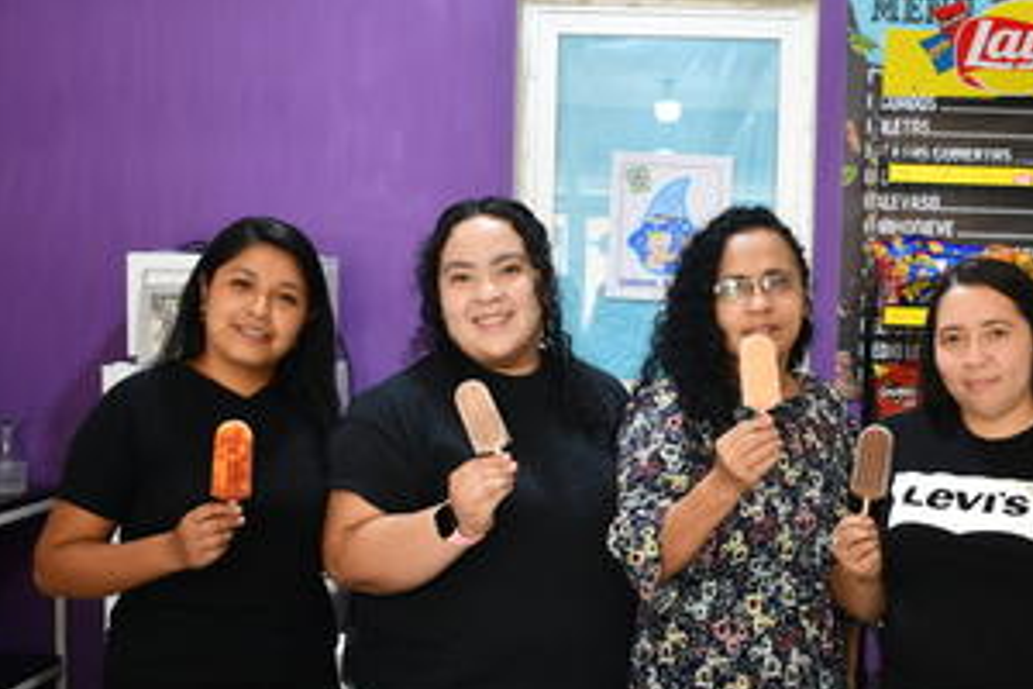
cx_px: 716
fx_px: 1722
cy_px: 458
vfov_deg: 22.5
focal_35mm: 60
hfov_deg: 33.0
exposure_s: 1/20
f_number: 3.8
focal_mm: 24
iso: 200
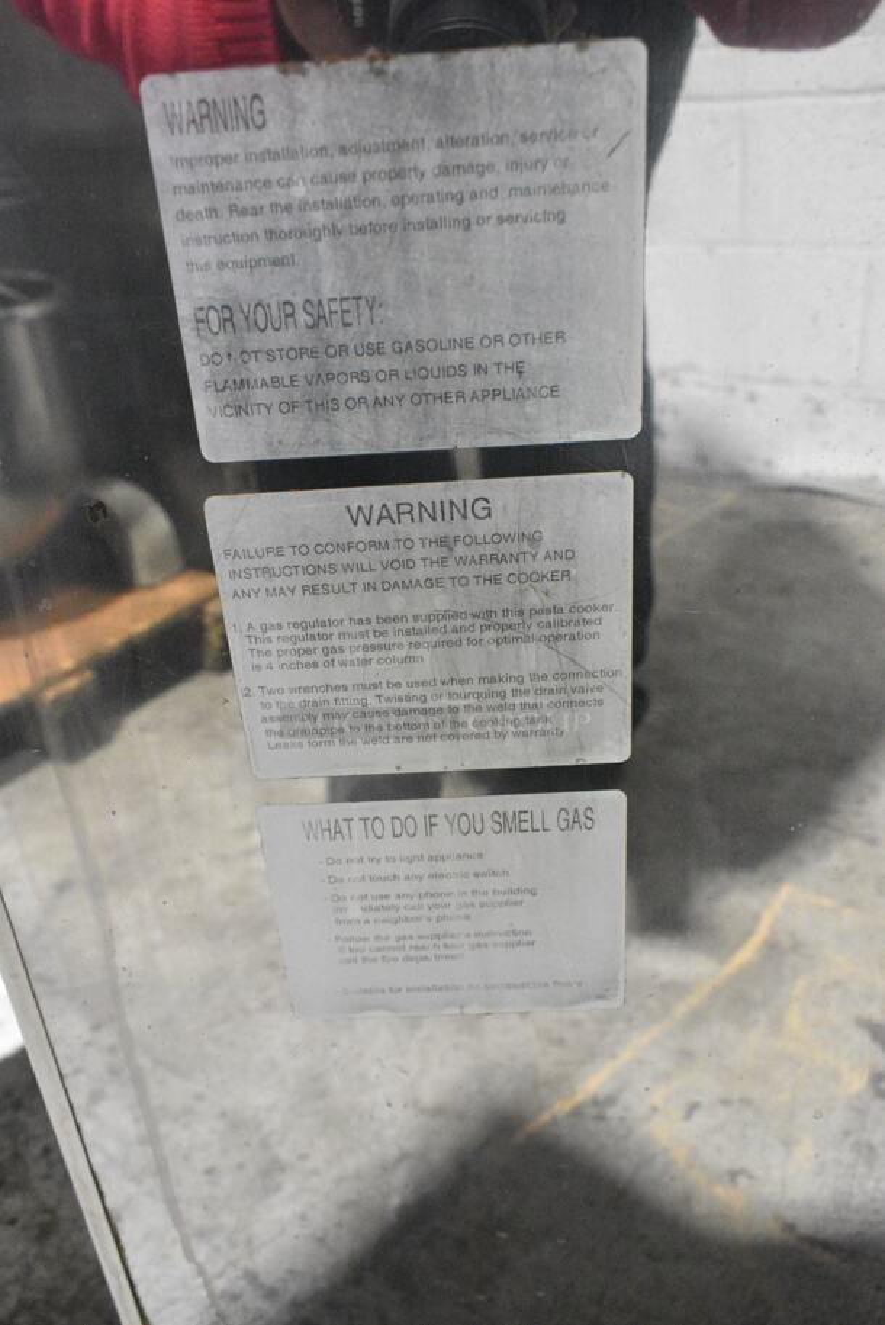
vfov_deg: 61.9
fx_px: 1104
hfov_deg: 43.7
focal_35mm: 30
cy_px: 662
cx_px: 442
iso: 6400
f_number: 7.1
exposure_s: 1/125
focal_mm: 20
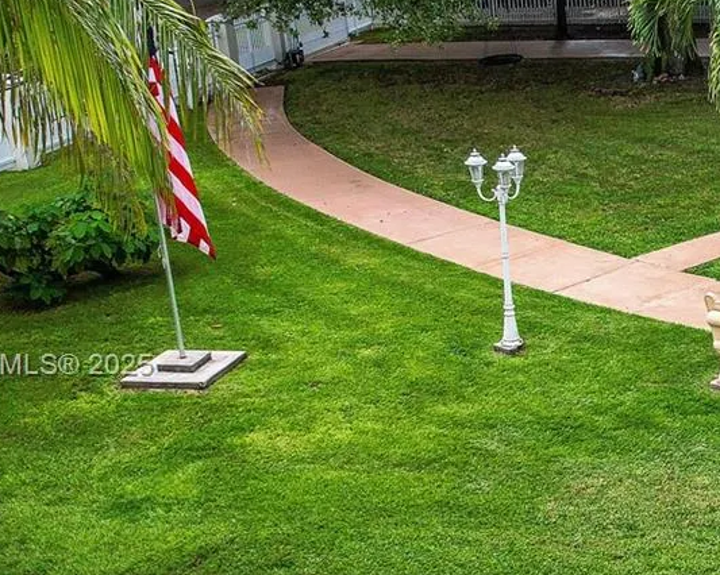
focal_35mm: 62
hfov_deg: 27.7
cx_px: 801
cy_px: 367
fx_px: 1321
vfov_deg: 24.5
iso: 120
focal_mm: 8.38
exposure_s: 1/800
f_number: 2.8
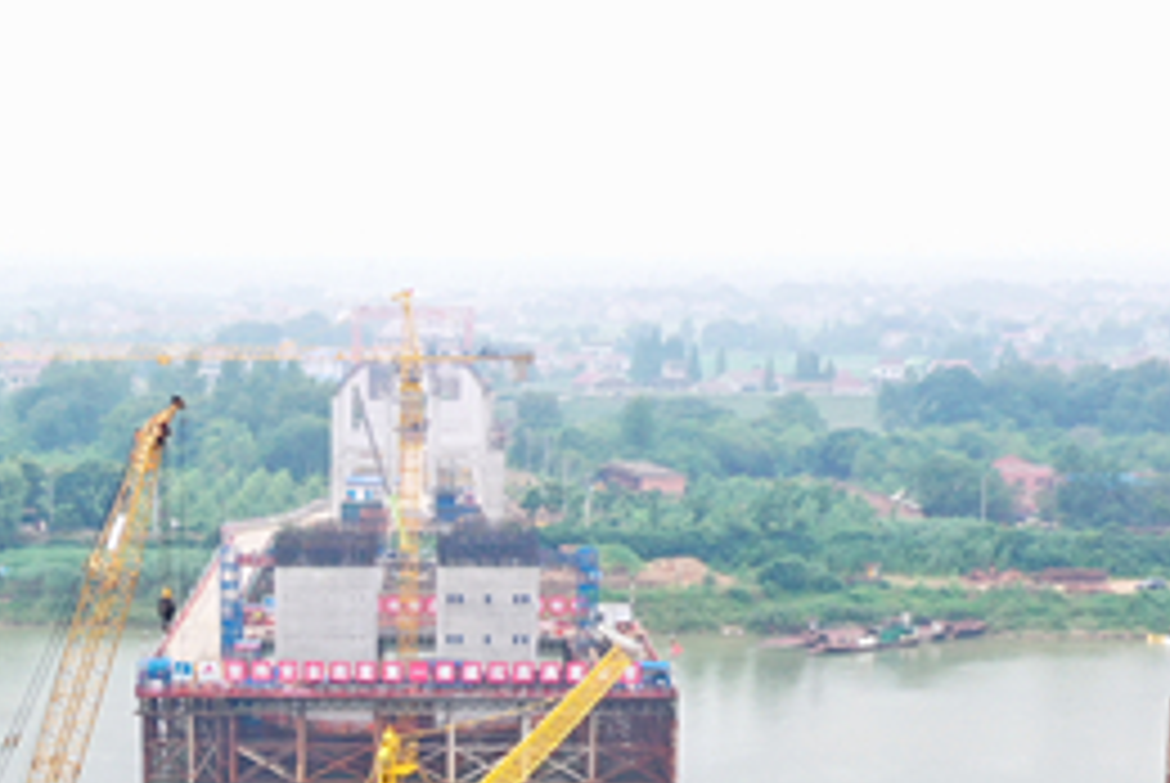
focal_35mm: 86
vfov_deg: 15.4
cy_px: 925
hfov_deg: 23.4
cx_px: 297
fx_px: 2798
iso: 100
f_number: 5
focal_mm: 10.26
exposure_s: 1/240
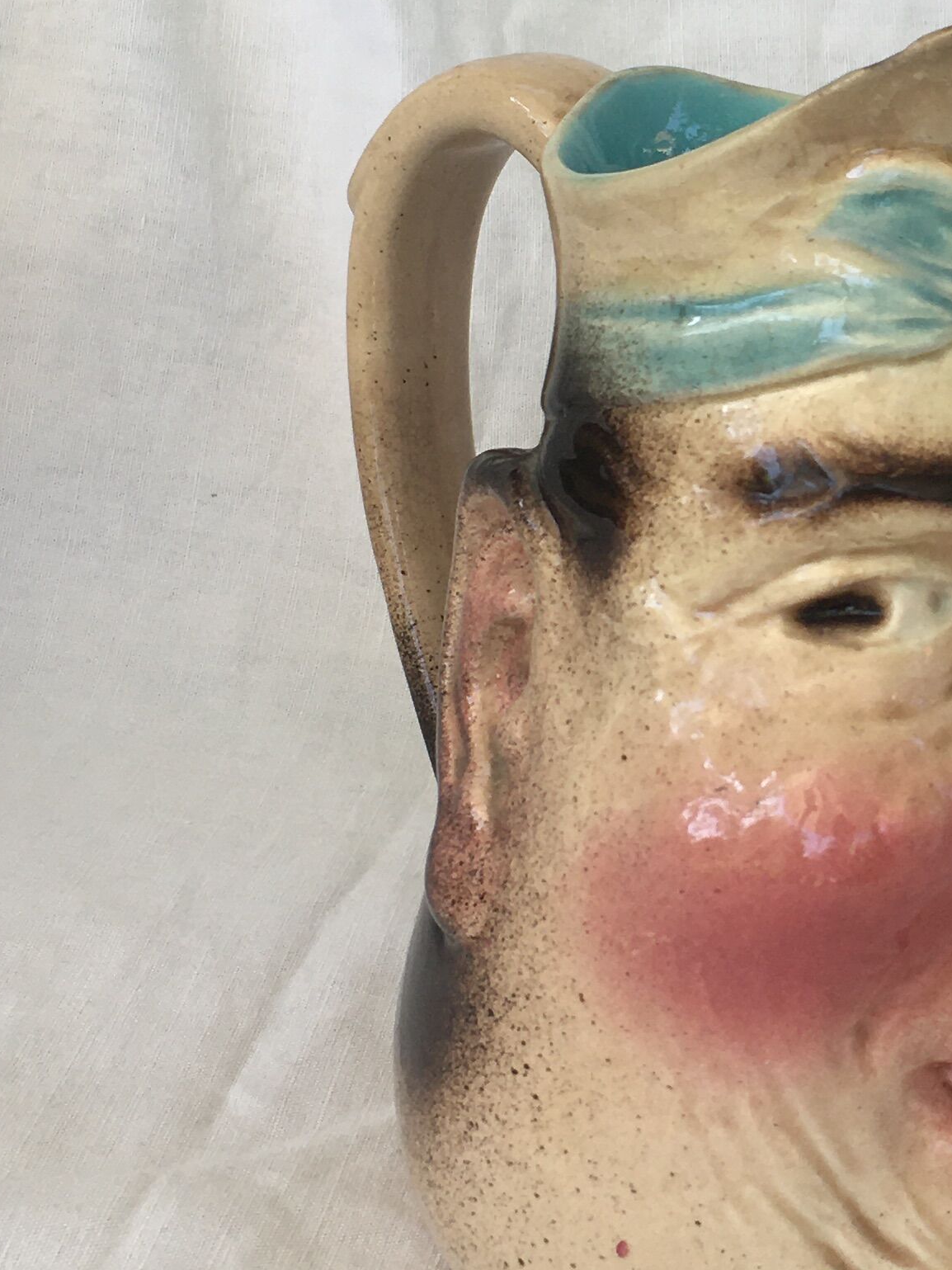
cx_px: 870
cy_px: 484
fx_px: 2787
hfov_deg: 19.0
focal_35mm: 76
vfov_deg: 25.6
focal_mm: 4.15
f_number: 2.2
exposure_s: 1/192
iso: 25
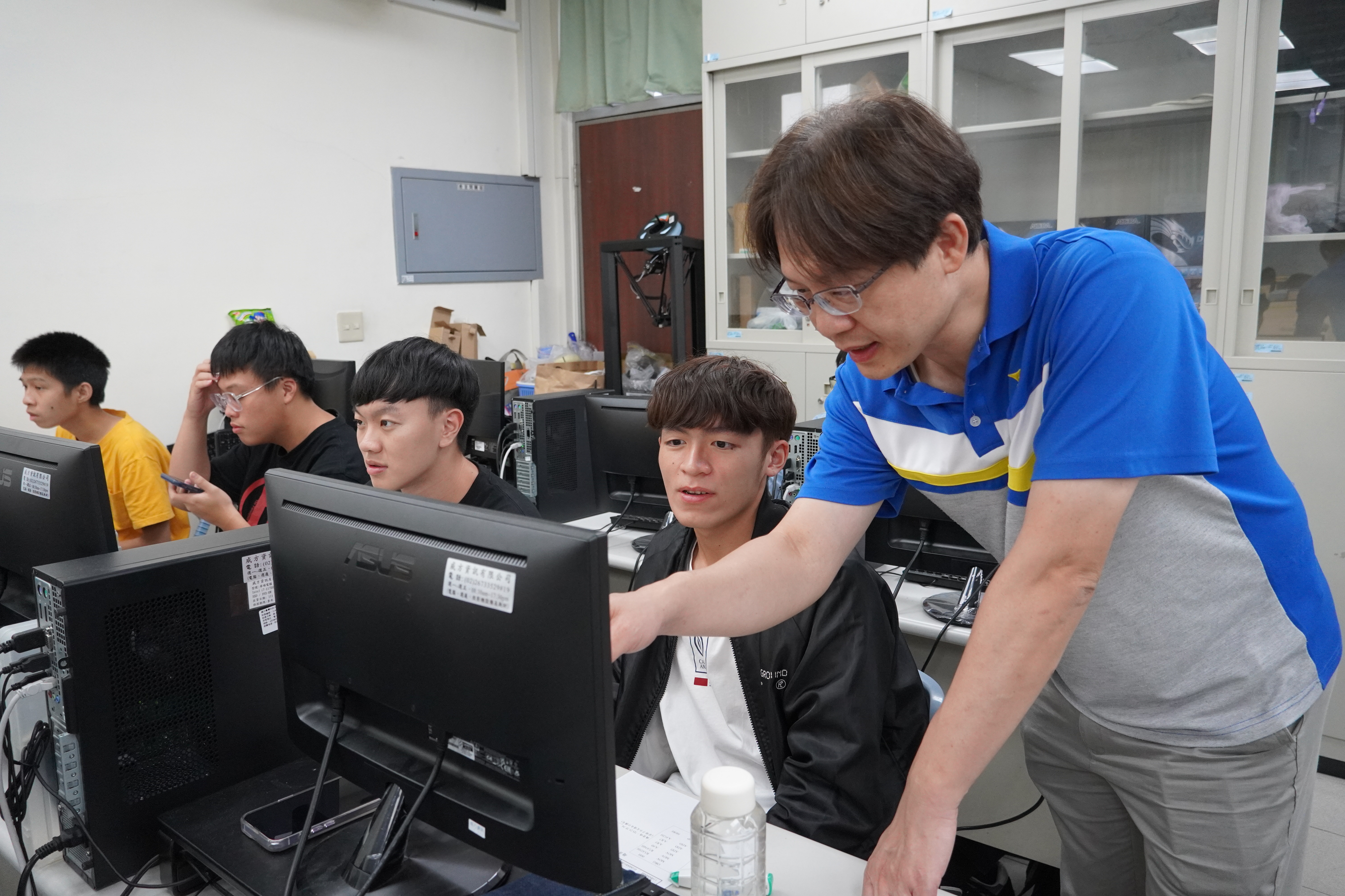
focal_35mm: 27
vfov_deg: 47.9
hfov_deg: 67.4
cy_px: 448
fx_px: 1009
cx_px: 672
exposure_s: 1/160
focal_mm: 18
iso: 1600
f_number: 4
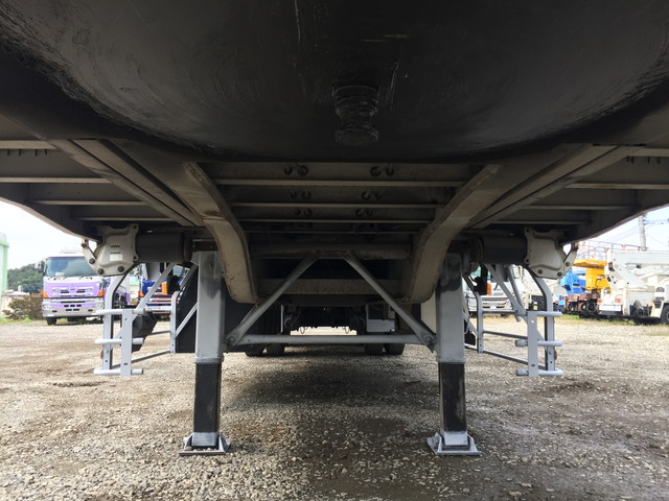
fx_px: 560
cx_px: 334
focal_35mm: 29
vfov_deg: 48.2
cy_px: 250
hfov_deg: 61.7
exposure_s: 1/247
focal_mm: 4.15
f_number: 2.2
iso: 32
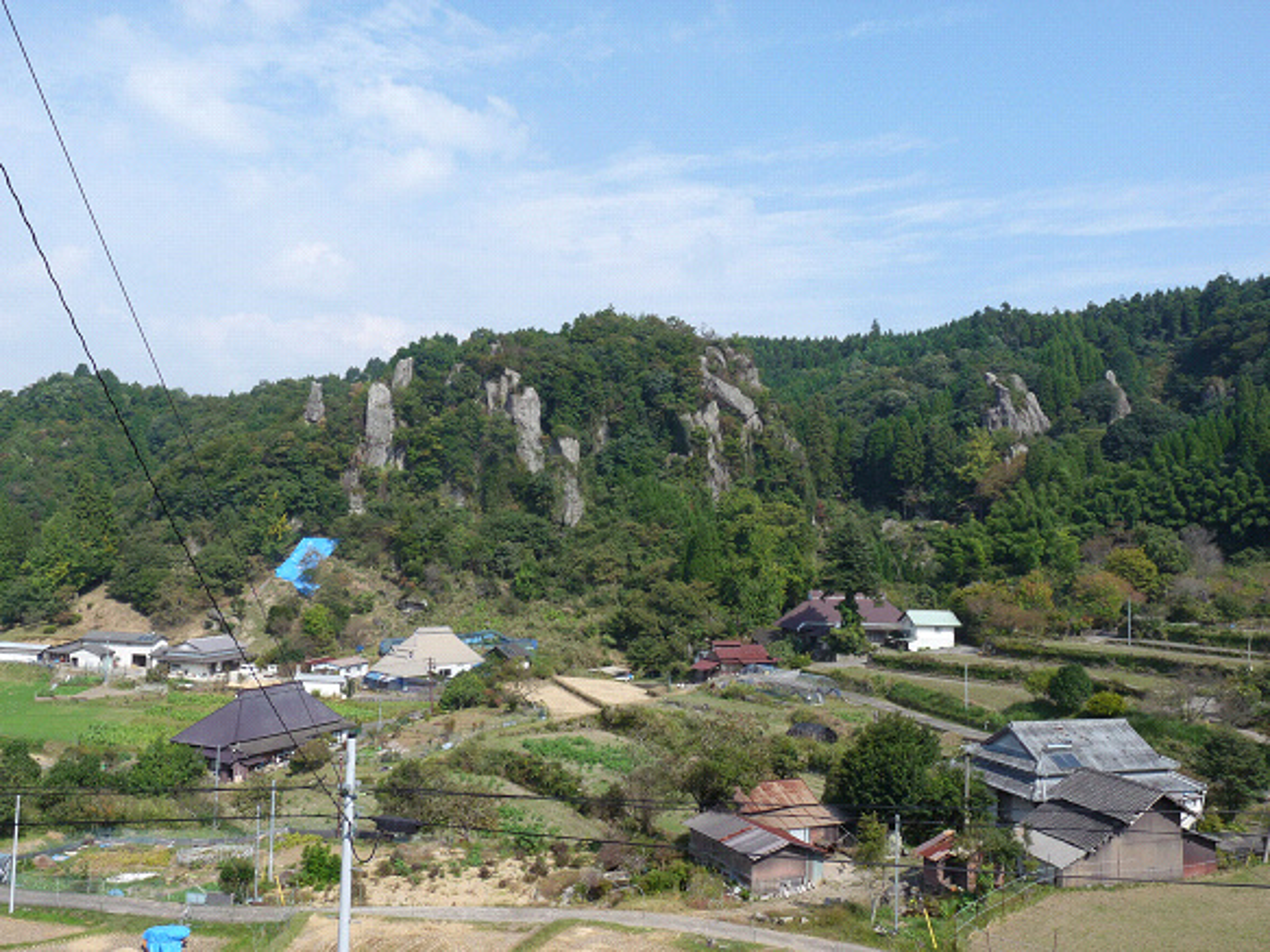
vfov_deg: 46.8
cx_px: 635
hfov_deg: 60.0
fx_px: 1100
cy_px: 476
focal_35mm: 30
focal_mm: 5.4
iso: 100
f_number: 5.6
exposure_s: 1/320
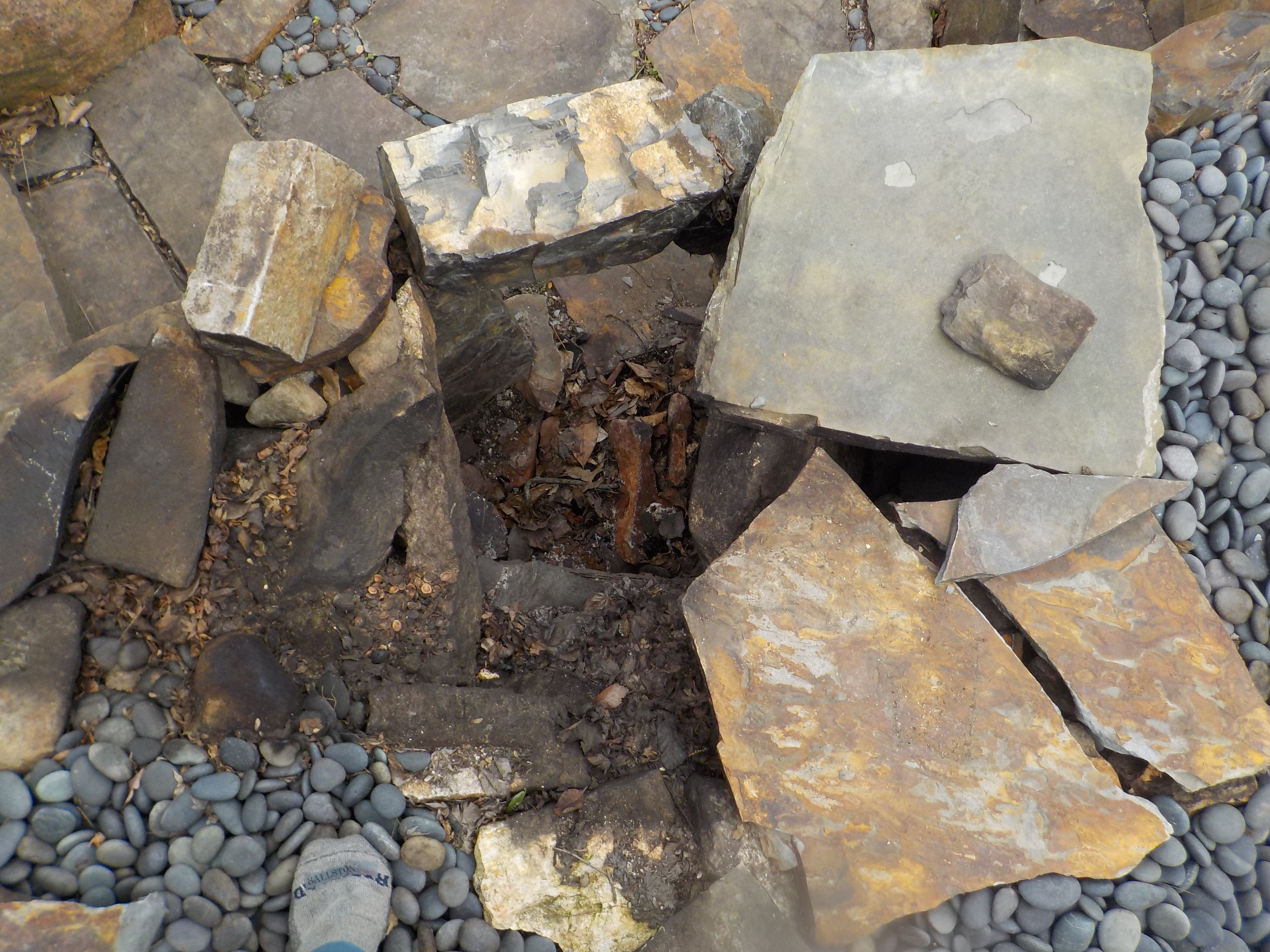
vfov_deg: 46.8
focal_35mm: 30
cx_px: 635
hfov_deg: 60.0
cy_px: 476
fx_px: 1101
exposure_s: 1/400
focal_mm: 4.1
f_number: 3.3
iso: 125
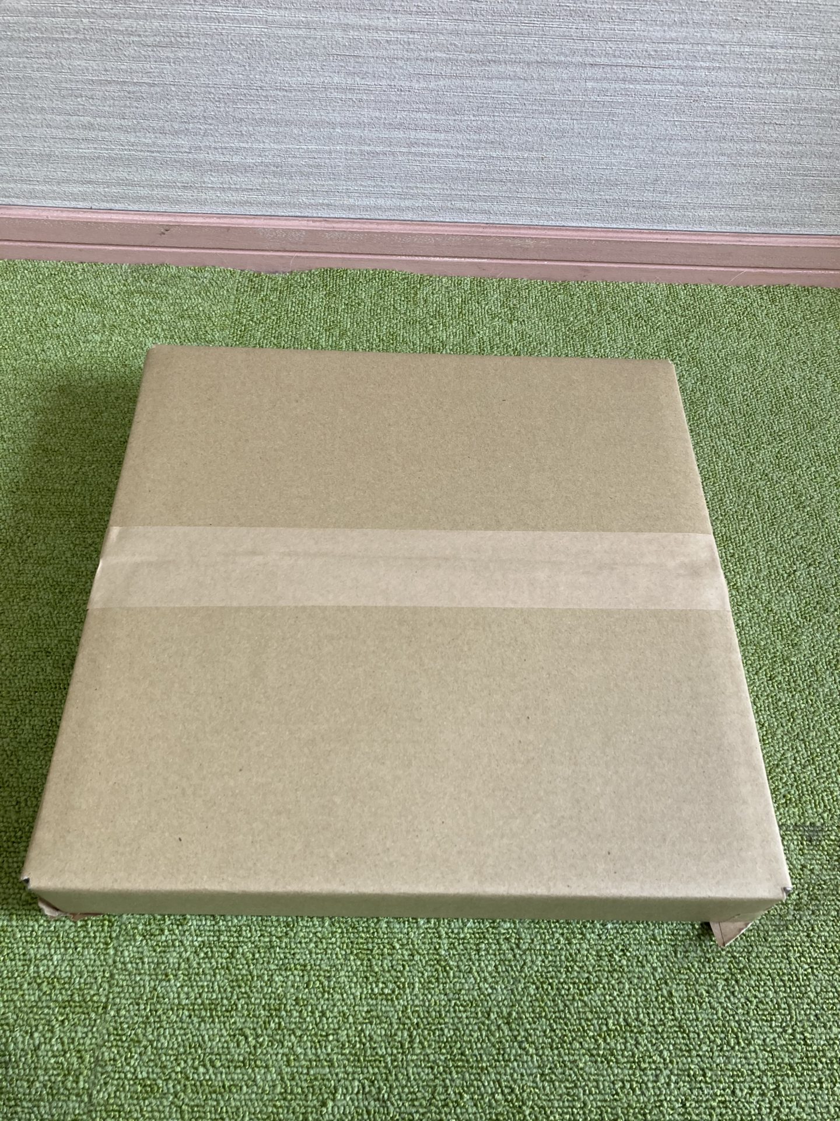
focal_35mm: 28
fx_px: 906
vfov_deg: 63.4
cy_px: 560
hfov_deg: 49.7
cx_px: 420
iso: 80
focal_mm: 3.99
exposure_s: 1/76
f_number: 1.8
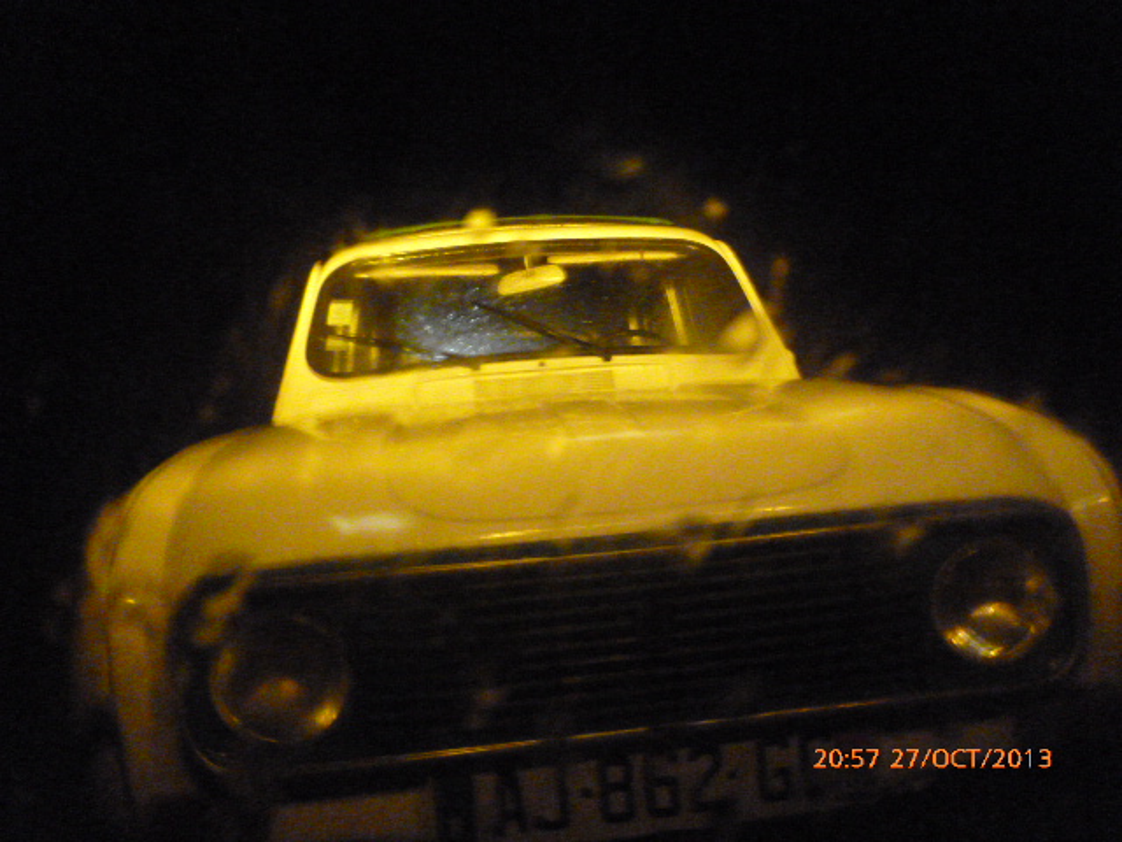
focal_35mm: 25
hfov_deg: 69.4
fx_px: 810
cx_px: 561
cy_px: 421
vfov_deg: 54.9
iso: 1600
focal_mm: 4.5
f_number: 3.1
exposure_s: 1/8
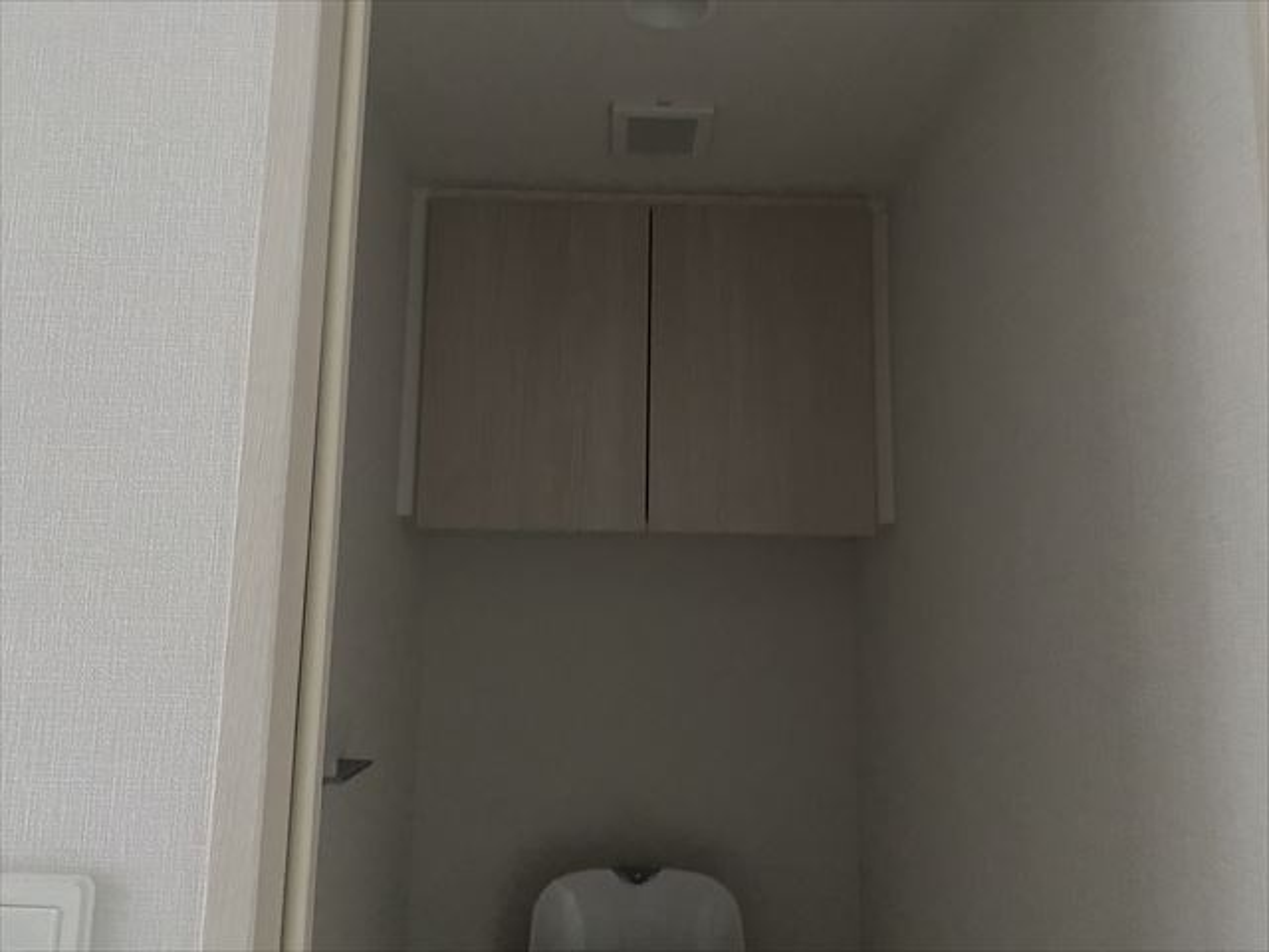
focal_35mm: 26
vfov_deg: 53.1
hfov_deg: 67.3
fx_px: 953
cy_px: 476
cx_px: 634
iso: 1000
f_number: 1.8
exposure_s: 1/29
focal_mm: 4.25
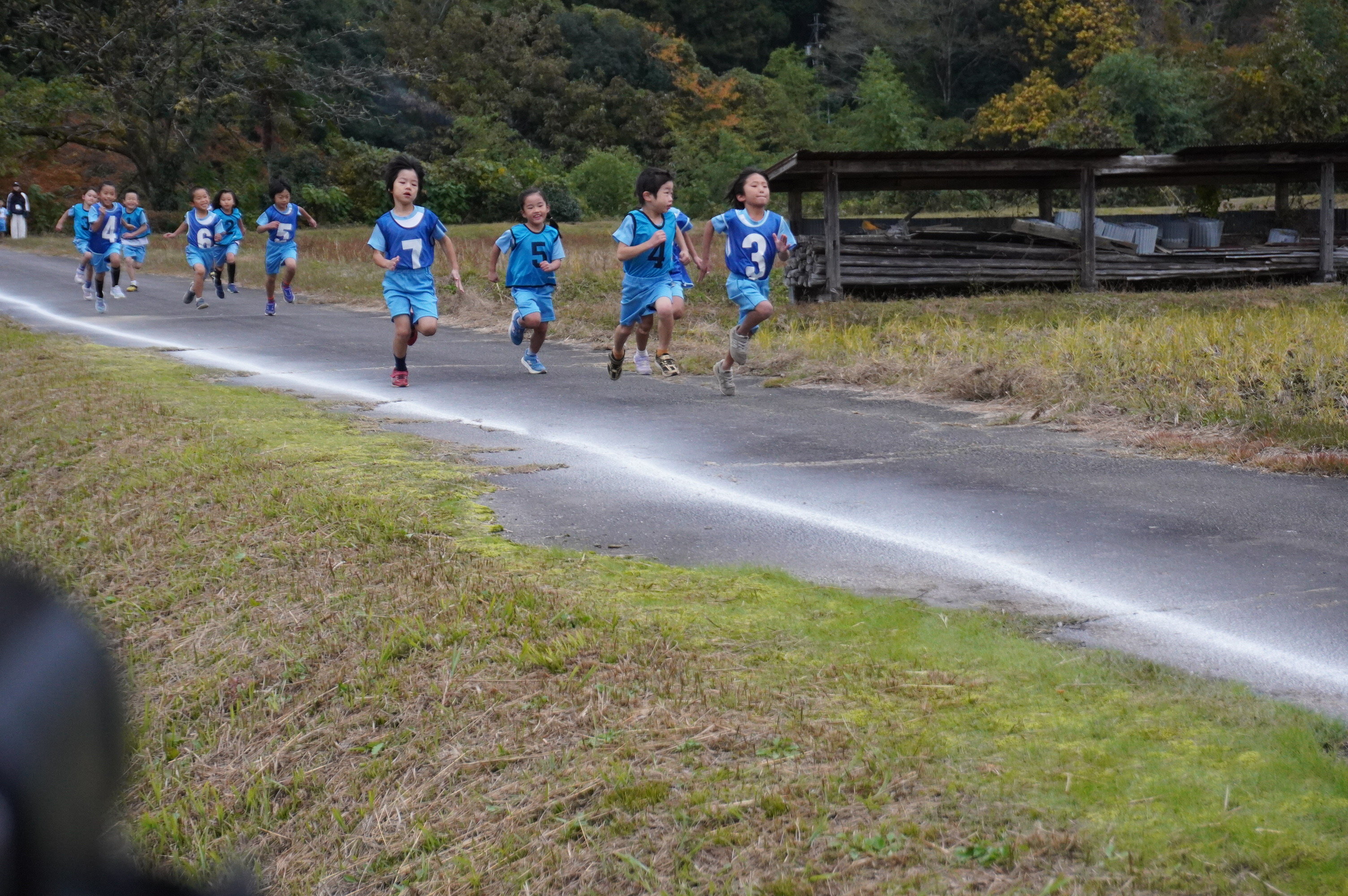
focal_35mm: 75
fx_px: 2806
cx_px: 674
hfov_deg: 27.0
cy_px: 448
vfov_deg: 18.1
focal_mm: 50
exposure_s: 1/2000
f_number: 5.6
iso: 2000
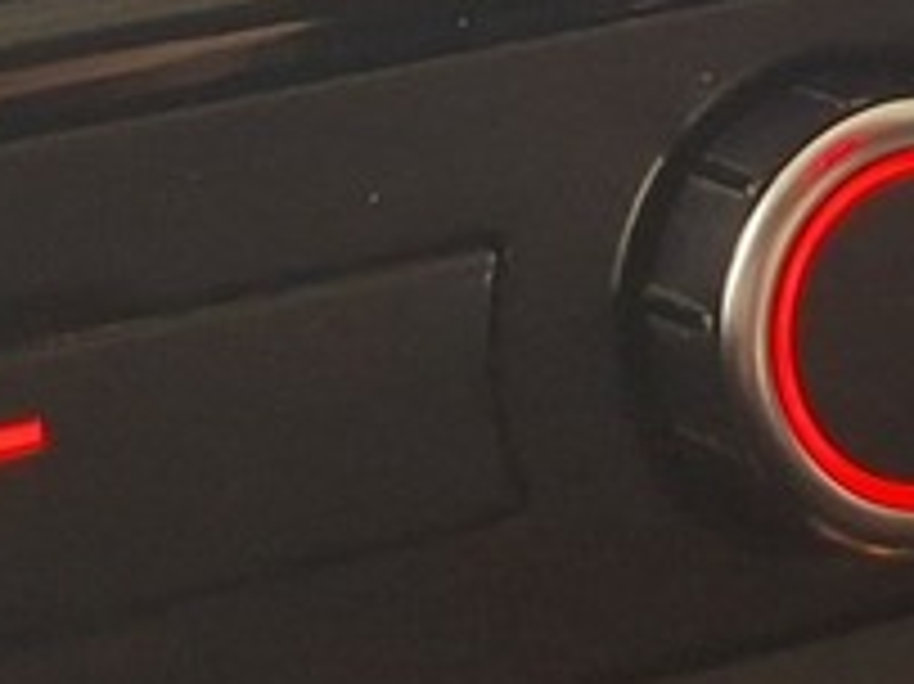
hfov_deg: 12.1
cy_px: -819
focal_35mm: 163
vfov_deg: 8.5
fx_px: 4301
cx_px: 707
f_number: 1.8
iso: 800
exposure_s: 1/25
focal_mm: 5.54
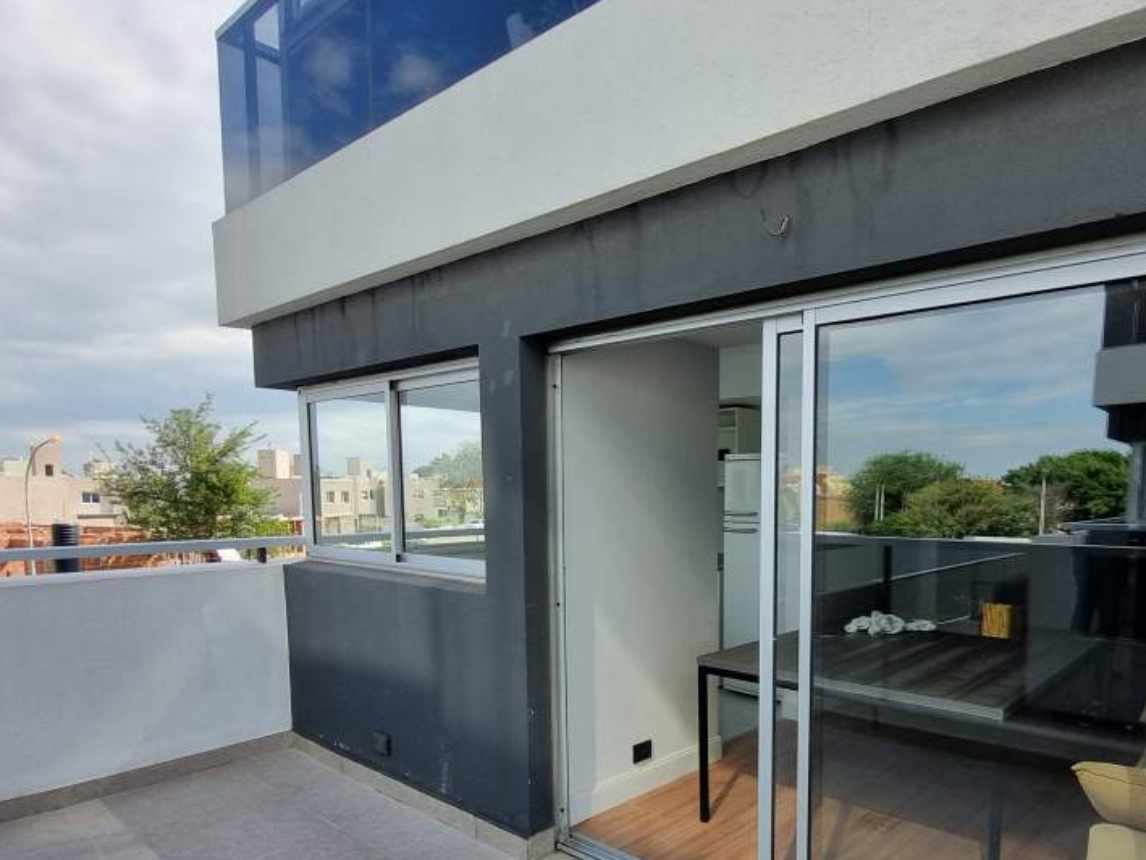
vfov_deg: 59.8
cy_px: 567
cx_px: 682
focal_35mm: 22
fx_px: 728
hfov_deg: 75.6
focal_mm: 1.74
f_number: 2.2
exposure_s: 1/830
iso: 50
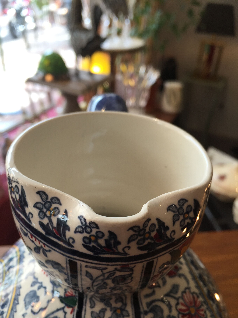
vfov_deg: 61.7
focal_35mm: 29
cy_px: 159
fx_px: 266
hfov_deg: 48.2
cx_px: 119
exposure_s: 1/100
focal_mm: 4.15
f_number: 2.2
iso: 32
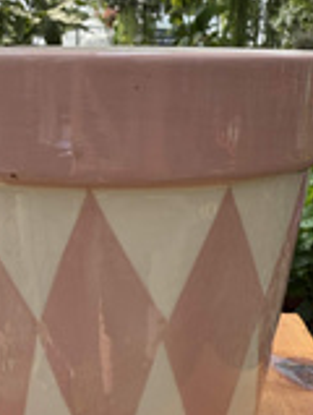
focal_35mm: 55
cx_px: 140
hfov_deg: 26.6
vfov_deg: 34.9
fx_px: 660
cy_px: 196
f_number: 2.2
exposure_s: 1/511
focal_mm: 2.22
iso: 50
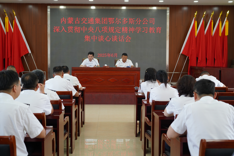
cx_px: 117
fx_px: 351
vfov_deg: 25.1
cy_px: 78
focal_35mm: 54
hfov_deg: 36.9
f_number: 4
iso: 1600
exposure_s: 1/160
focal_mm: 54
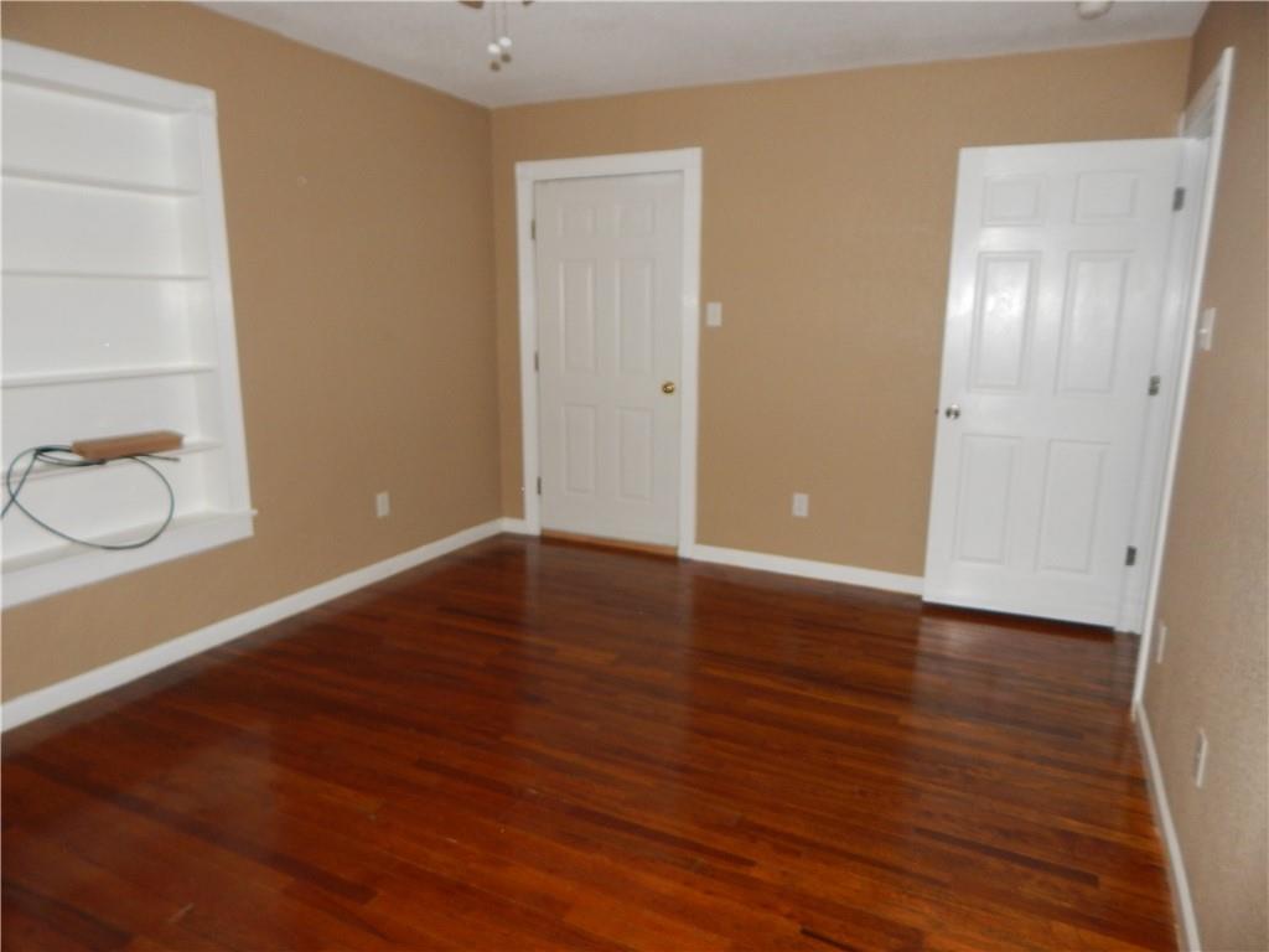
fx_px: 807
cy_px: 476
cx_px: 634
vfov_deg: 61.1
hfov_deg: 76.4
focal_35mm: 22
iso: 200
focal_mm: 4
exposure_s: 1/30
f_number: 3
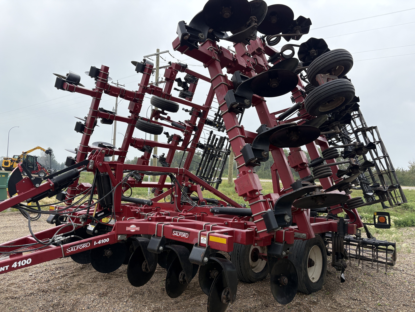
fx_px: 312
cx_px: 208
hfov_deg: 67.3
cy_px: 156
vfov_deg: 53.1
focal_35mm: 26
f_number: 1.6
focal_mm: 5.96
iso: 64
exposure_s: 1/1420
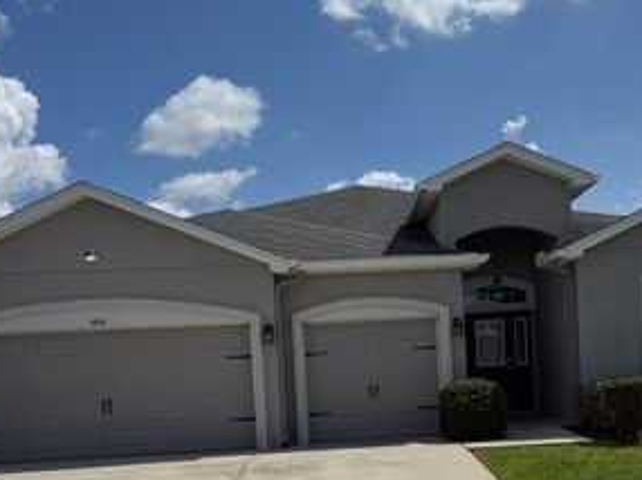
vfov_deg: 33.3
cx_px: 386
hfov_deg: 44.6
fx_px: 778
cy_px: 382
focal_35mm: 42
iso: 80
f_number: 1.78
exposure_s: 1/10309
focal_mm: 6.76
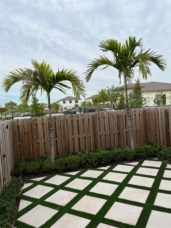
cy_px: 114
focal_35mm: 26
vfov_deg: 67.3
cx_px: 86
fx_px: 171
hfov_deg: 53.1
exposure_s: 1/2024
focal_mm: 5.1
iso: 50
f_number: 1.6
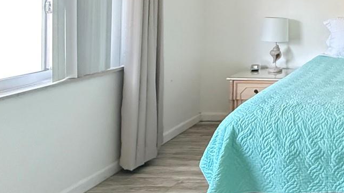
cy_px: 6
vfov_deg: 29.4
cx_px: 406
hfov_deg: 39.4
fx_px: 347
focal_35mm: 38
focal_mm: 2.22
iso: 800
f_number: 2.2
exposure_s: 1/60
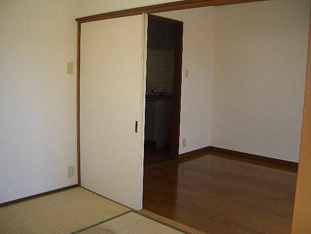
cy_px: 117
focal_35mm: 35
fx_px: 314
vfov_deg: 40.7
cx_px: 156
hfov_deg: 52.6
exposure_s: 1/100
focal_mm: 5.8
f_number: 2.6
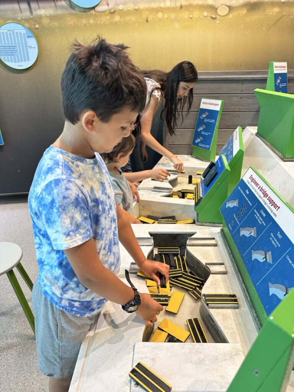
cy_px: 196
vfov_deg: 71.6
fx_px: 272
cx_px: 147
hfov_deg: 56.8
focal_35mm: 24
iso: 200
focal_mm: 6.86
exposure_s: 1/60
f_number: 1.78
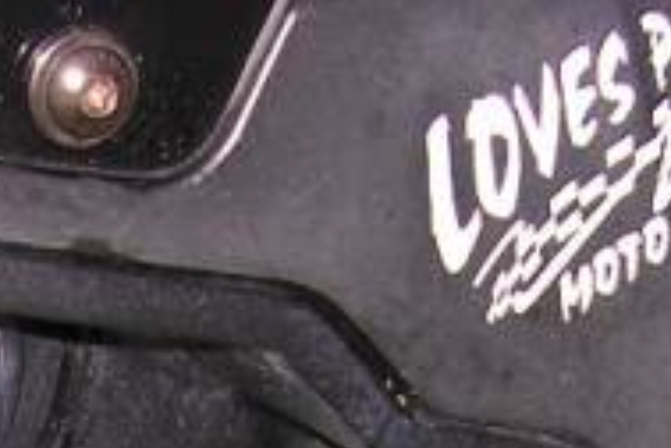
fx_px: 3821
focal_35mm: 205
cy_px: 1010
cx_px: 131
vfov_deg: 6.4
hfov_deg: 10.0
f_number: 3.1
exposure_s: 1/60.1
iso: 50
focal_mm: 7.5
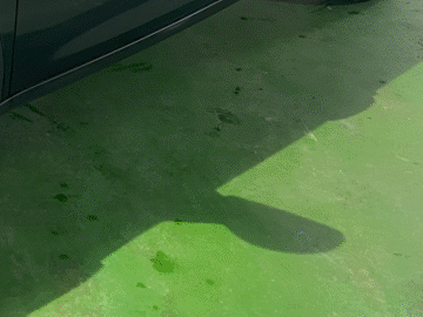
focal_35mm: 74
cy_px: -47
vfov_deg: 19.0
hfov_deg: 23.8
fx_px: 904
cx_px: -99
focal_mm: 5.7
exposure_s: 1/50
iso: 160
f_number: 1.5
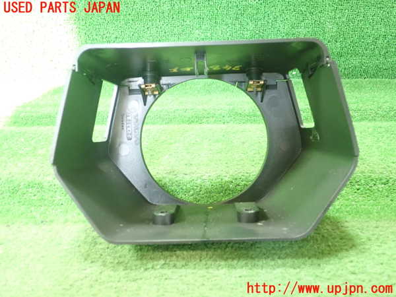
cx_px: 198
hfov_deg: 60.0
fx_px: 343
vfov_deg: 46.8
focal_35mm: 30
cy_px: 148
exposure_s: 1/80
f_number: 2.3
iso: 800
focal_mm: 5.5
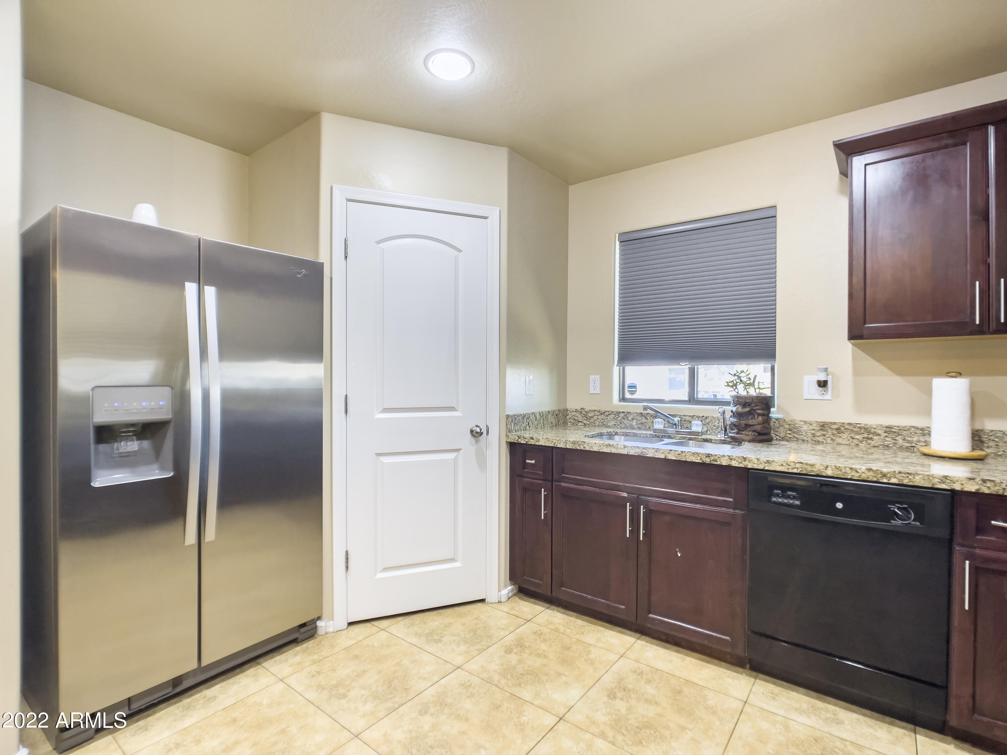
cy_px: 378
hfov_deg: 67.3
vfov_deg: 53.1
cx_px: 504
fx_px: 756
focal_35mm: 26
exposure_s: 1/60
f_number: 1.6
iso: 125
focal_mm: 5.1
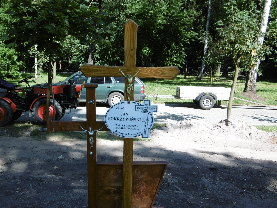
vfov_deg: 37.7
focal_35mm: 38
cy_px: 104
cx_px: 138
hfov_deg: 49.0
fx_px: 304
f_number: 3.7
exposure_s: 1/320
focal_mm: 6.8
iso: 100
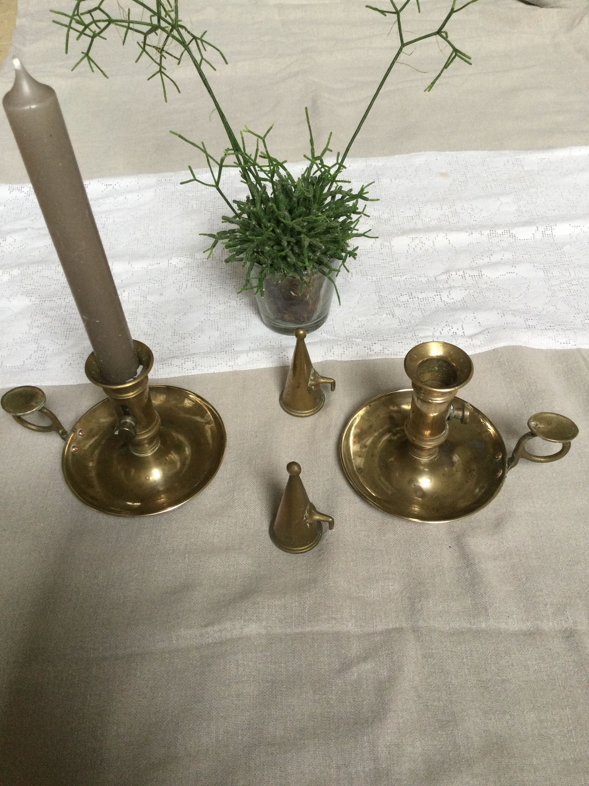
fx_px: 703
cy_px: 393
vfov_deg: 58.4
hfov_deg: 45.4
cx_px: 294
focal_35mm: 31
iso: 100
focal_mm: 3.3
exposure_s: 1/33
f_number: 2.4
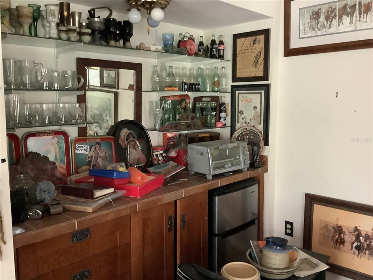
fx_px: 334
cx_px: 186
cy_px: 140
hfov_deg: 58.4
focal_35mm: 31
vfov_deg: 45.4
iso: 640
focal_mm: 3.3
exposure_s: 1/20
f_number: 2.4
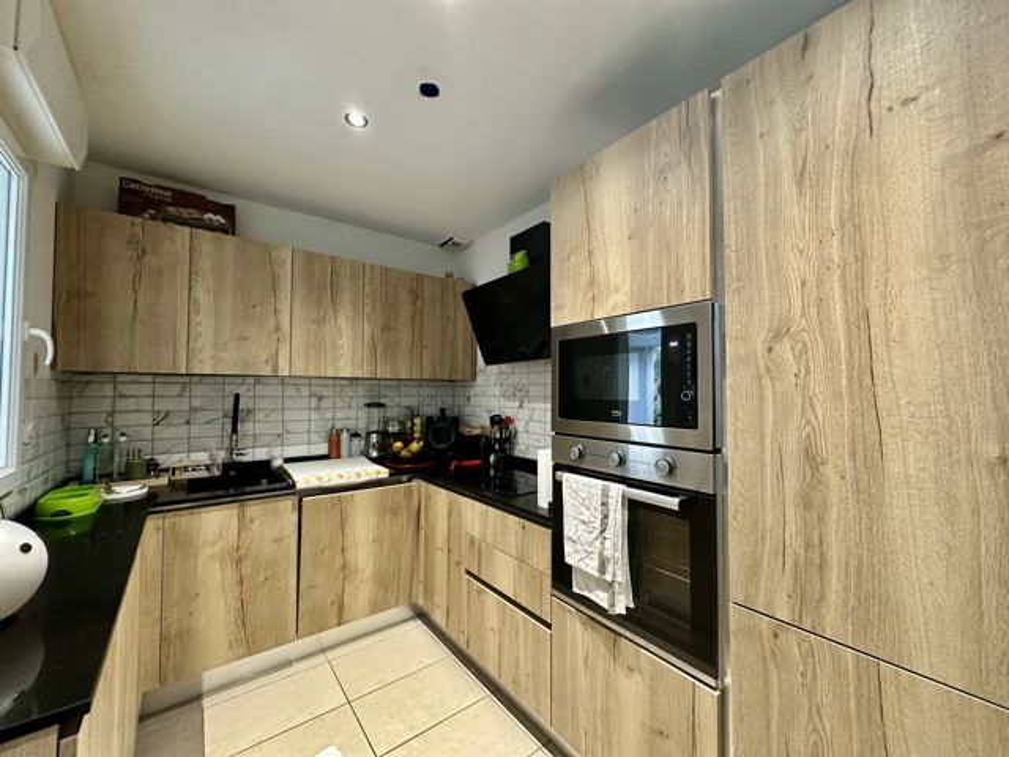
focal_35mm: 14
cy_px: 378
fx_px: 408
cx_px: 504
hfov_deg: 102.1
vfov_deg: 85.7
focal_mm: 2.22
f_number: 2.2
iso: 400
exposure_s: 1/50
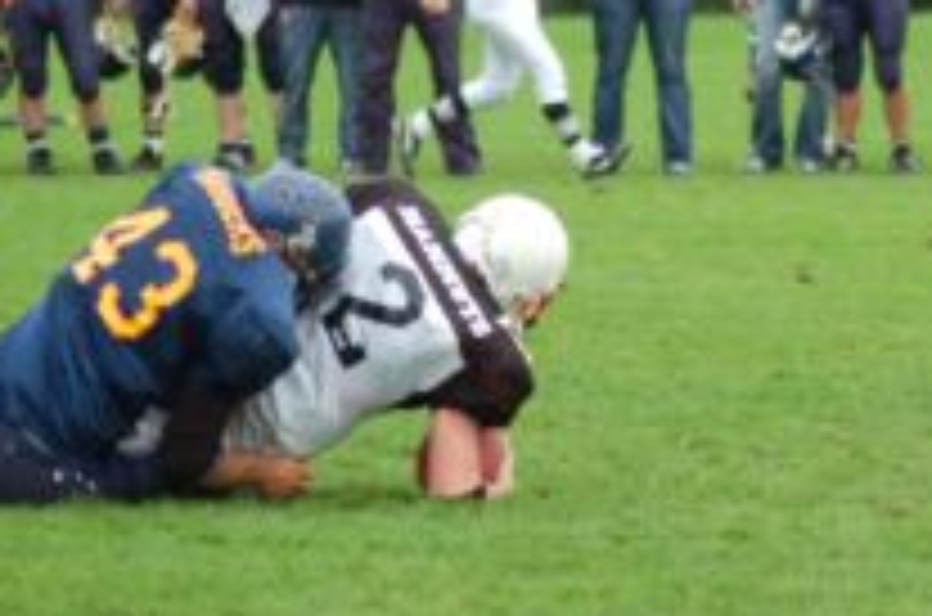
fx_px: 11471
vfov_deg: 3.1
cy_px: 166
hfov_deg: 4.7
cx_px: 723
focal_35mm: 444
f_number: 4.5
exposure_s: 1/400
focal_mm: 135
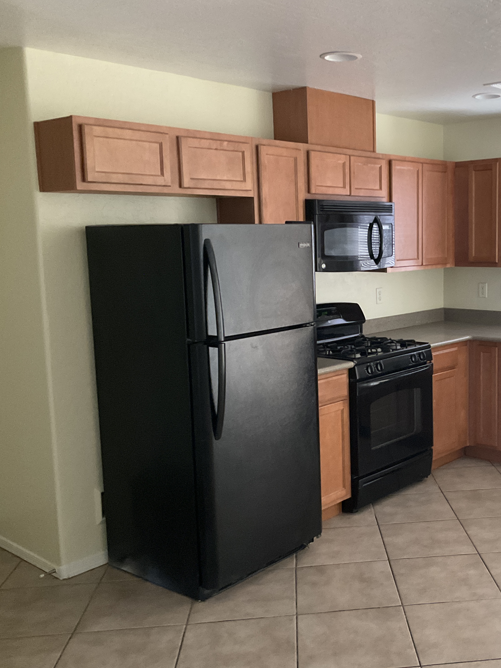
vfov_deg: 47.9
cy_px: 336
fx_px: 752
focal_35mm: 39
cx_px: 391
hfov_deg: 35.8
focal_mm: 3
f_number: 1.8
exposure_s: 1/60
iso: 250
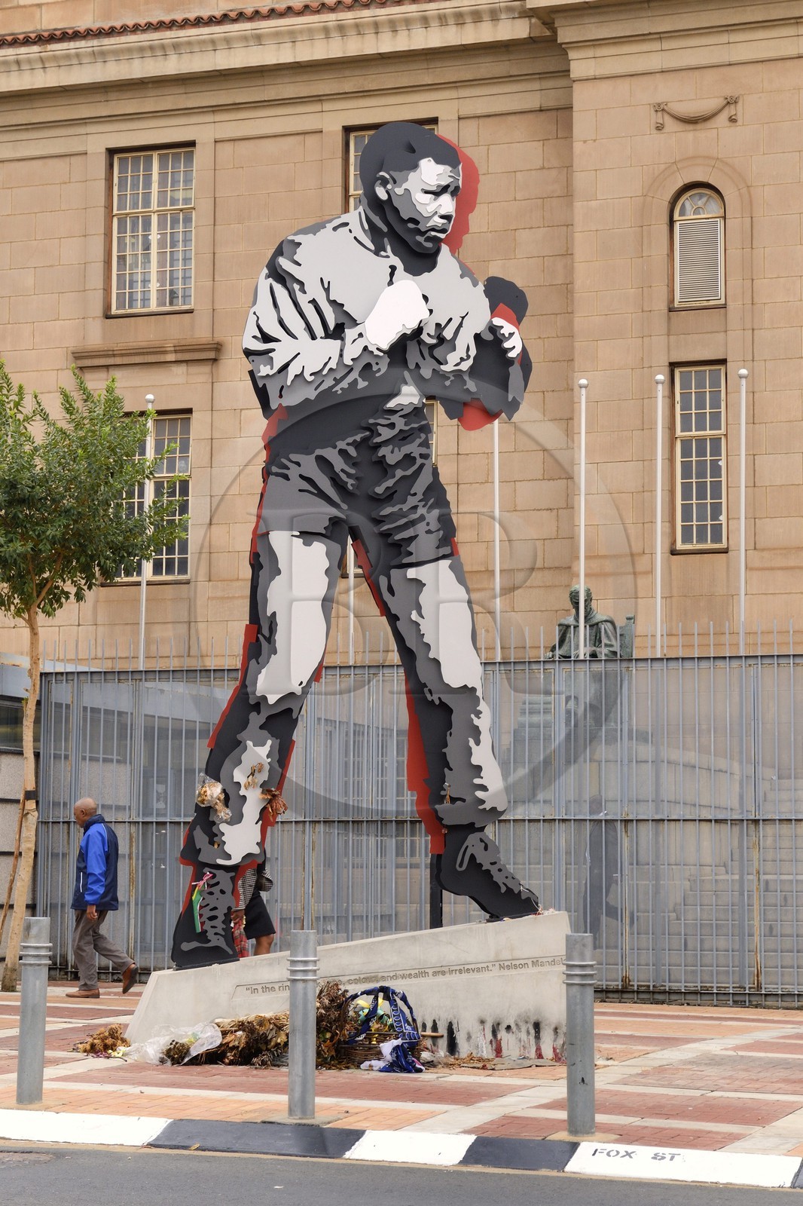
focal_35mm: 70
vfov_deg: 28.8
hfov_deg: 19.4
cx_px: 402
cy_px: 603
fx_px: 2343
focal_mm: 70
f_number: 13
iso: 800
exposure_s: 1/250
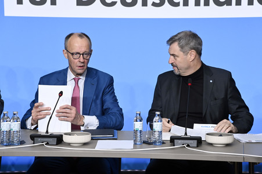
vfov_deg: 12.2
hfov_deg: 18.3
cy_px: 87
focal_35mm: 112
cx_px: 131
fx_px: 814
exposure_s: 1/250
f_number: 6.3
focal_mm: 112
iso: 5000
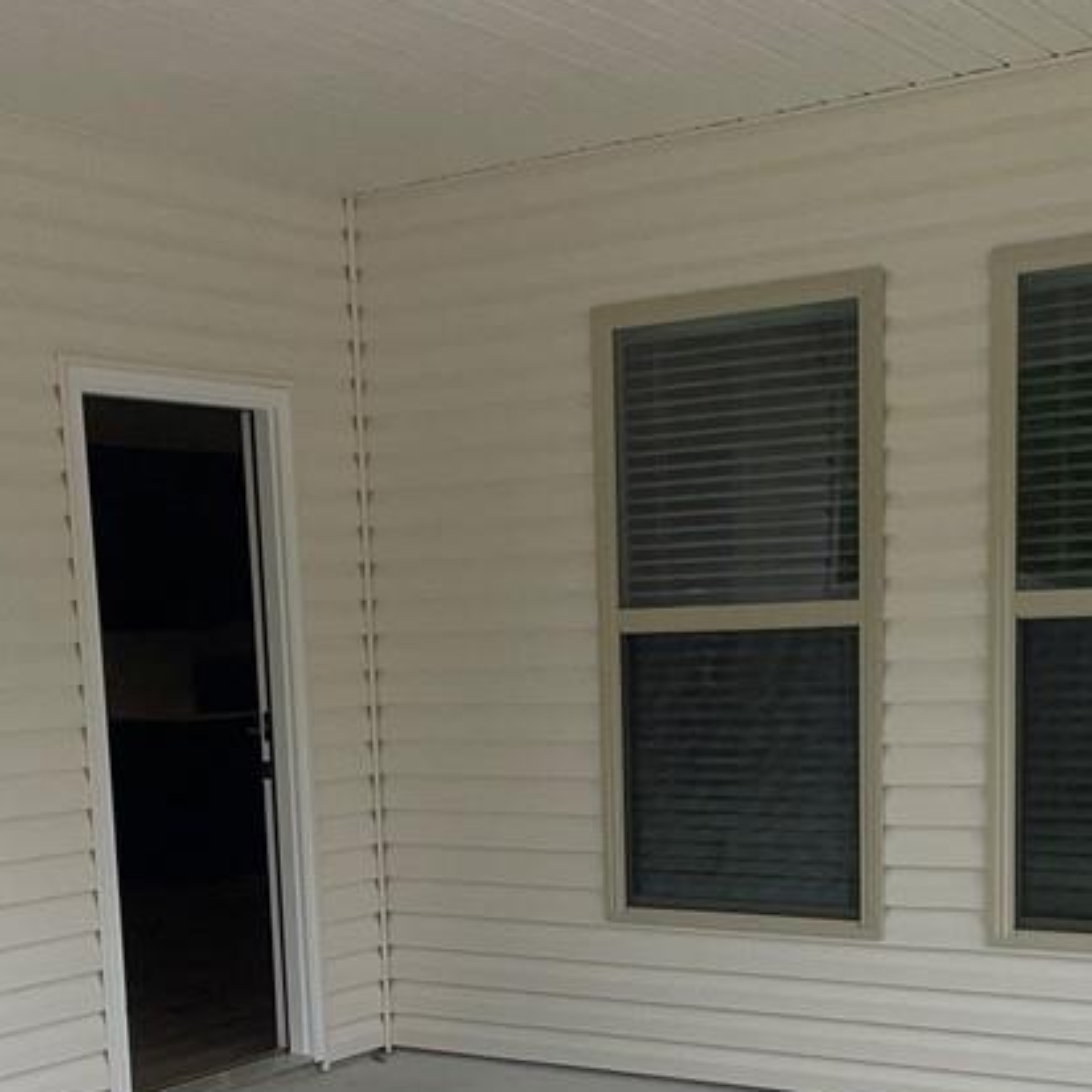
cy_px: 917
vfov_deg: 29.2
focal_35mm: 57
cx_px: 505
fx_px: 2034
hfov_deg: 30.0
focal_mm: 4.2
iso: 32
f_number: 1.6
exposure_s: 1/3300
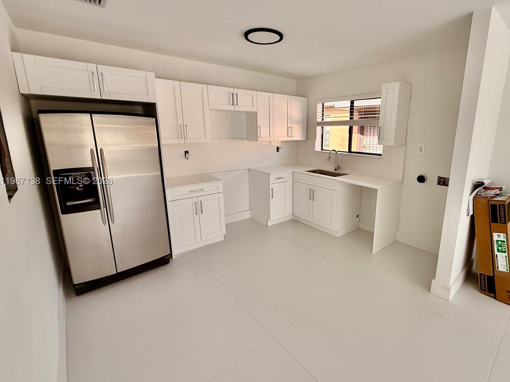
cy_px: 182
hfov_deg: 90.1
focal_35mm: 17
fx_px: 250
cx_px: 302
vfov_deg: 74.7
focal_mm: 2.22
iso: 64
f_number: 2.2
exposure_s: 1/99
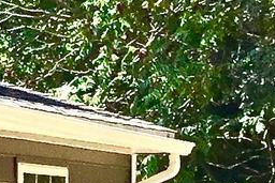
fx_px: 1972
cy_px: 50
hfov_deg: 7.1
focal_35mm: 258
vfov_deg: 5.3
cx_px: -546
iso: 25
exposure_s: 1/936
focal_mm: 3.3
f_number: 2.4
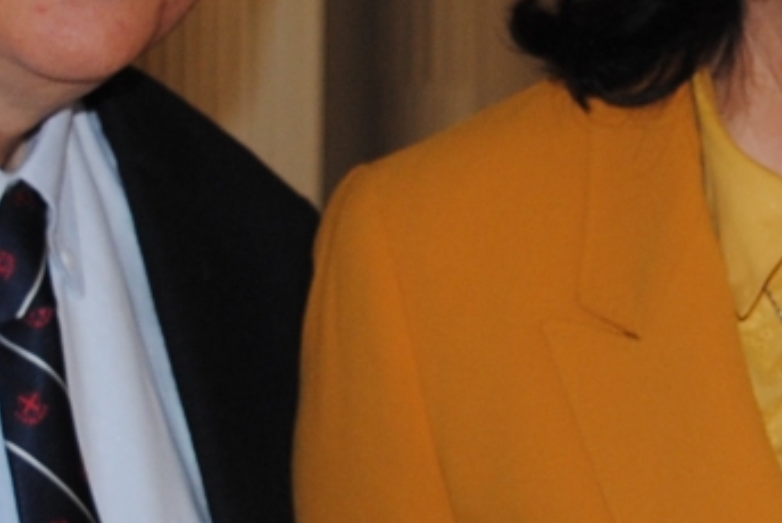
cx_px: 902
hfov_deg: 10.1
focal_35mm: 201
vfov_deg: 6.8
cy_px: 529
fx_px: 4370
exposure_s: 1/60
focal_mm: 24
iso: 200
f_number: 4
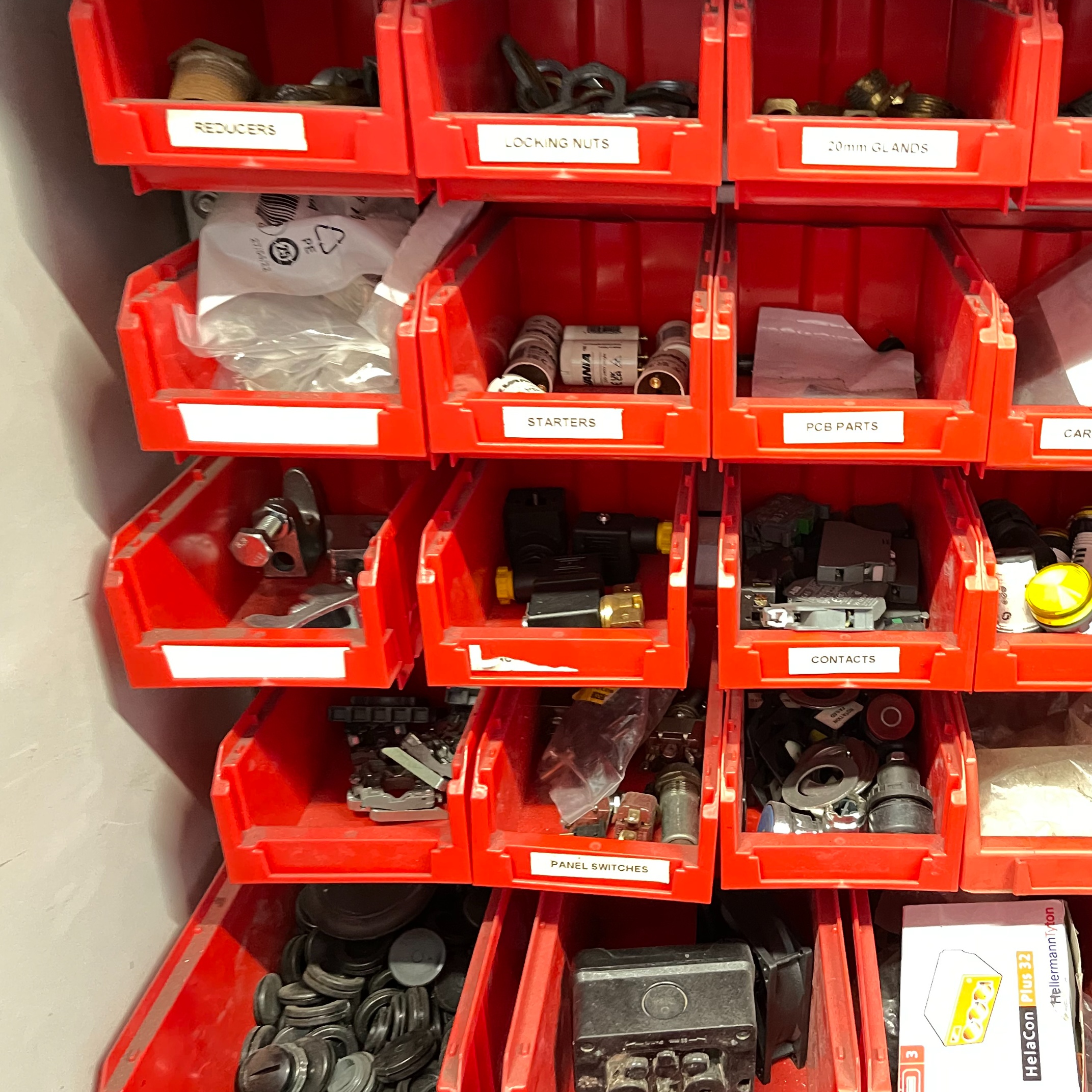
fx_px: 1249
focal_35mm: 35
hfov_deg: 46.0
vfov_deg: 47.2
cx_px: 783
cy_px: 502
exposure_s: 1/25
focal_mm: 5.1
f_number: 1.6
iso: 1000
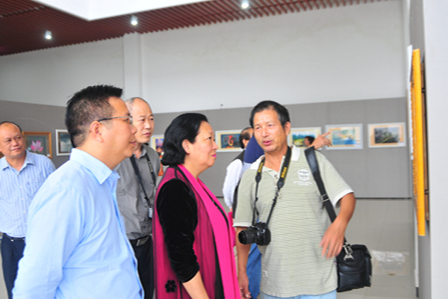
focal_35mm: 36
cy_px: 150
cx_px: 224
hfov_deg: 53.1
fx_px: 448
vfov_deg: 36.9
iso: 400
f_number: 4
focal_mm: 24
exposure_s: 1/40
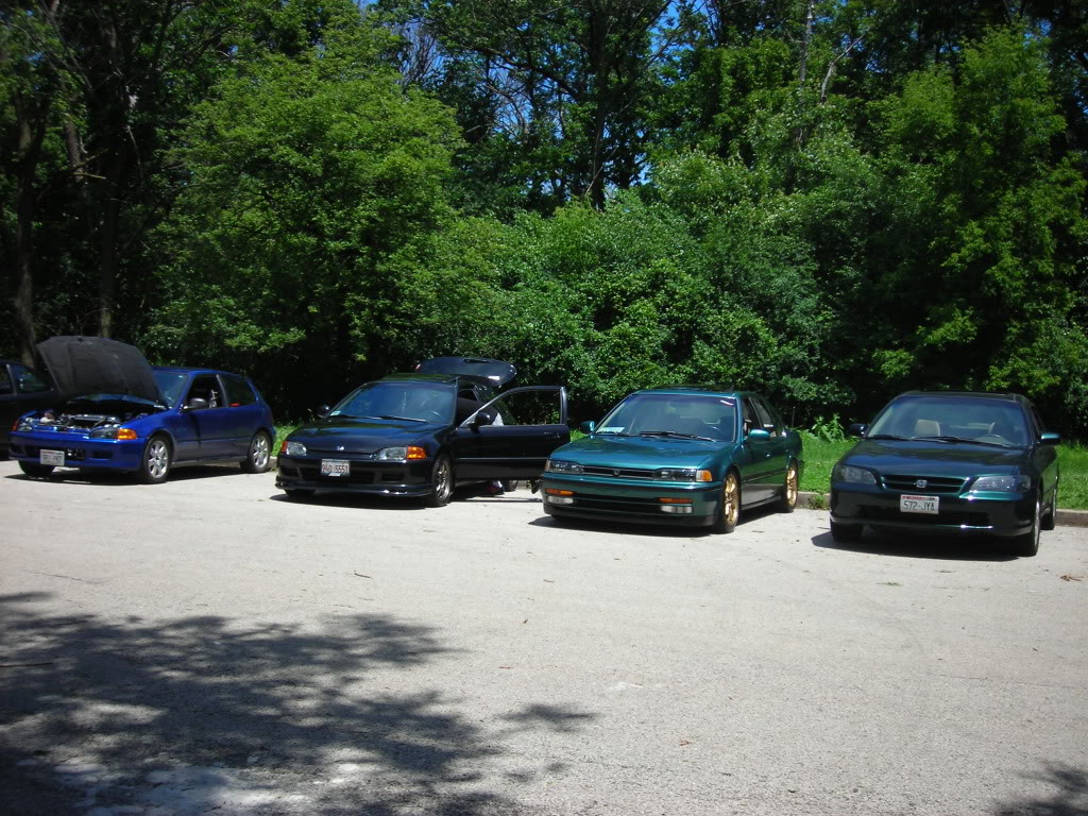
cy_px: 408
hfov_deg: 45.8
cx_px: 544
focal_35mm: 41
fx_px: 1289
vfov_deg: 35.1
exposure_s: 1/156
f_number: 6.6
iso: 50
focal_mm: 6.8
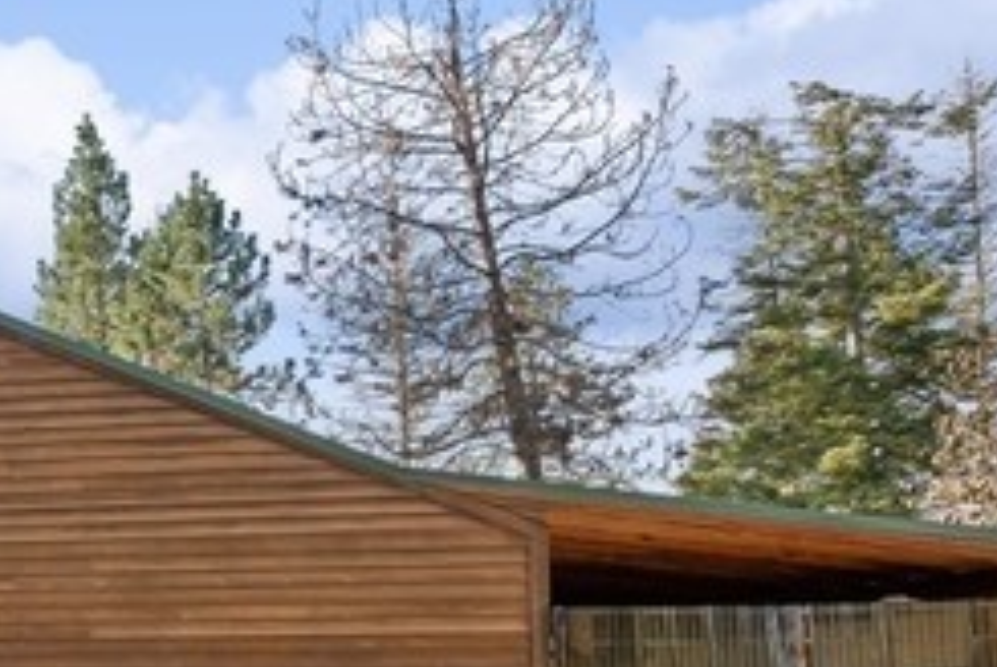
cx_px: -651
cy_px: 691
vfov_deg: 23.5
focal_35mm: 55
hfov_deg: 24.1
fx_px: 1525
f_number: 6.3
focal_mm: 10
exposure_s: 1/640
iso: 200
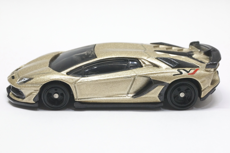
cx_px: 115
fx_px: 527
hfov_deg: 24.6
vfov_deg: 16.5
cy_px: 76
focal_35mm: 82
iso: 6400
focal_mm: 55
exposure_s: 1/30
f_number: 18
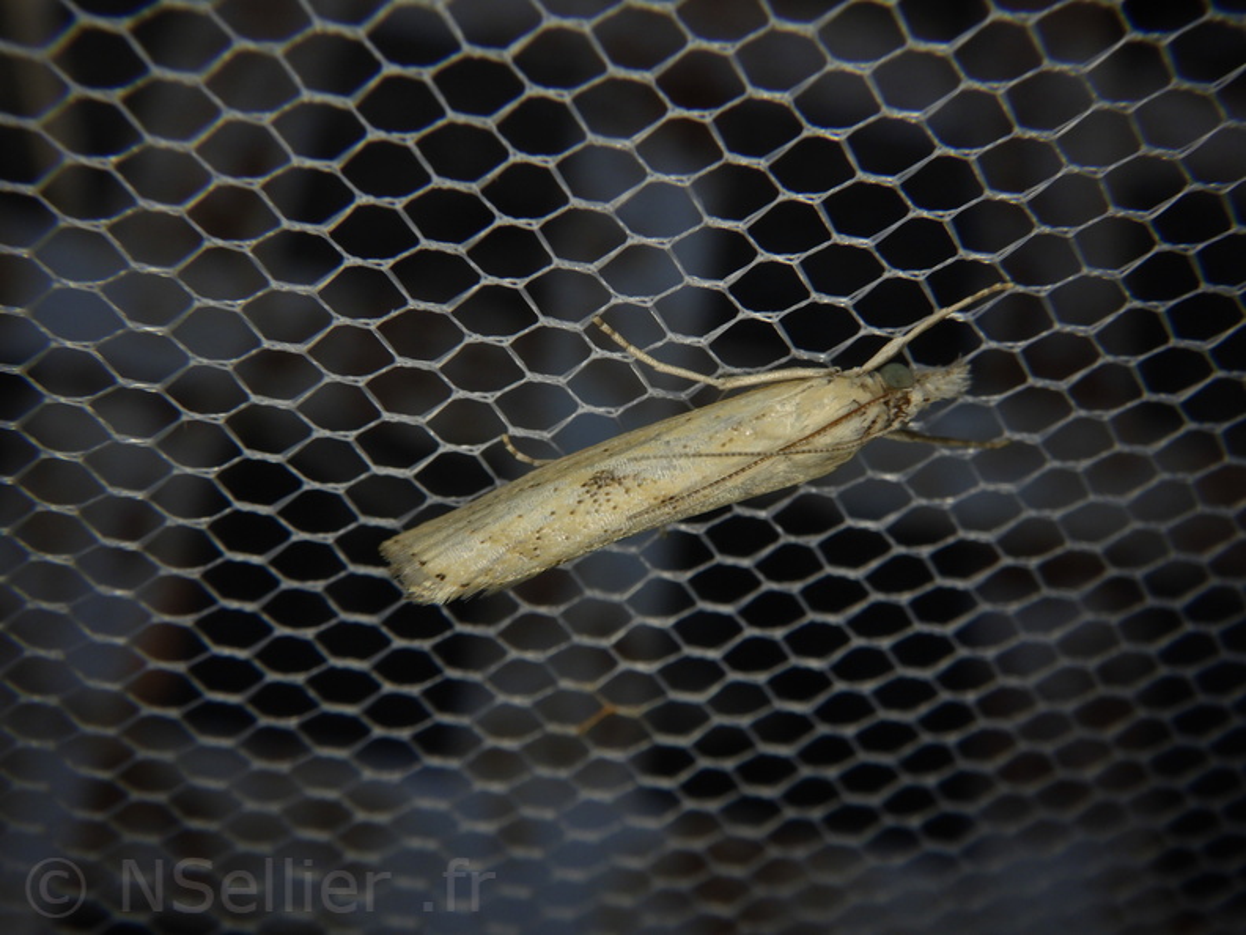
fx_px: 1512
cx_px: 623
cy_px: 468
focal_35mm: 42
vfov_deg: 34.3
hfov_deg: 44.8
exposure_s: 1/1250
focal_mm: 7.5
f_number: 5
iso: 125
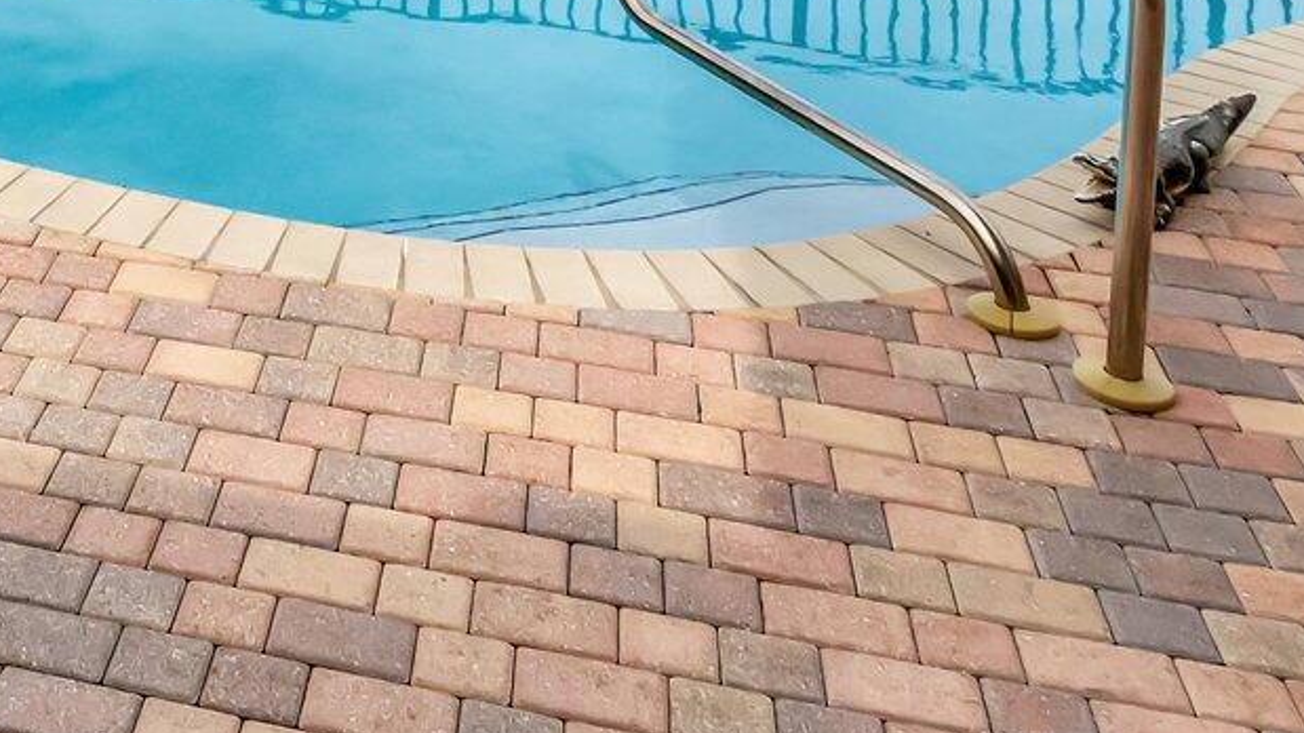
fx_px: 1798
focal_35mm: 52
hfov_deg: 36.1
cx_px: 11
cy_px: -616
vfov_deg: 18.0
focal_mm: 10
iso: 1000
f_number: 8
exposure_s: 1/6400
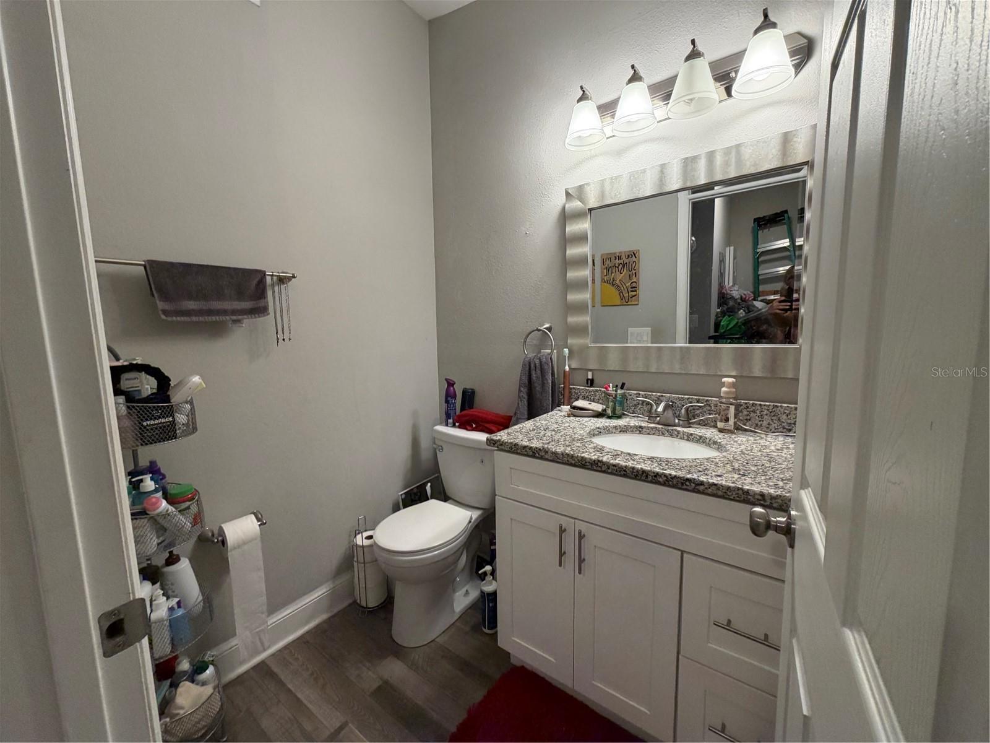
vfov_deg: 85.7
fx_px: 400
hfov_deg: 102.1
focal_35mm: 14
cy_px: 372
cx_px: 495
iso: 250
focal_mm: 2.22
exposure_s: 1/60
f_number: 2.2
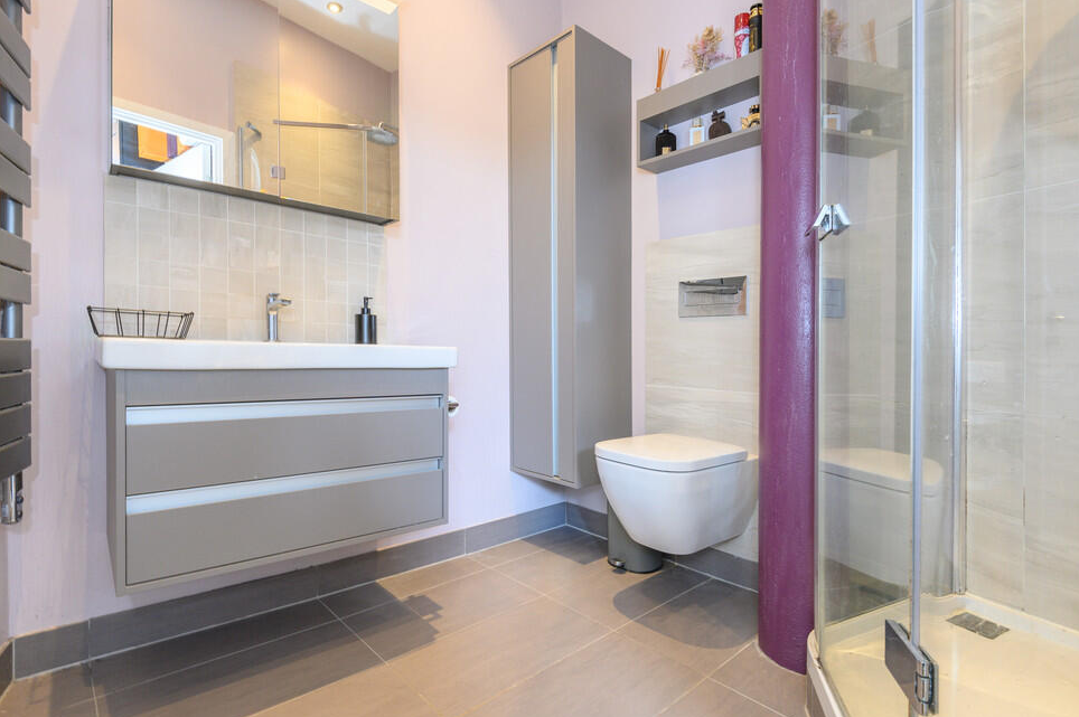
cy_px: 379
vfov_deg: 70.3
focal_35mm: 17
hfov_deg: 93.2
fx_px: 509
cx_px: 509
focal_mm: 16
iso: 500
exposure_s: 1/6
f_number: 8
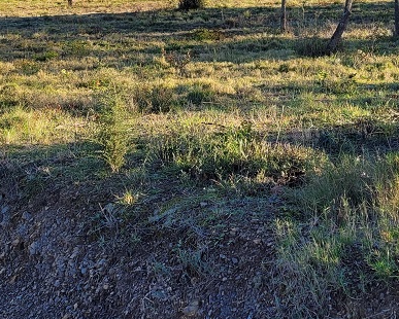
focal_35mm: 74
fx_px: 874
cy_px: 69
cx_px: 224
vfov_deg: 20.5
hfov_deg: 25.7
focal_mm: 5.4
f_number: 1.8
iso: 40
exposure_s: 1/823
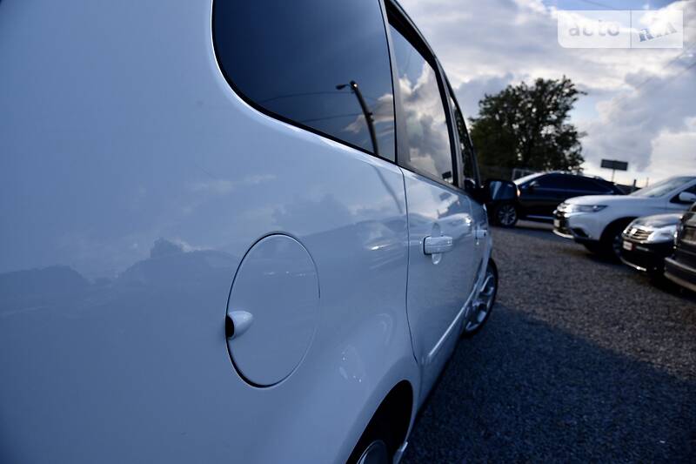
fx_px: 464
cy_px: 232
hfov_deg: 73.8
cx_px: 348
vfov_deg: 53.1
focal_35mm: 24
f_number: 8
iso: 200
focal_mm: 24
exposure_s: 1/250
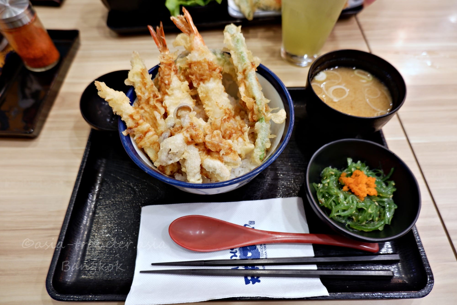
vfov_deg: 55.1
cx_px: 228
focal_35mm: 23
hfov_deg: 76.1
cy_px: 152
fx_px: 292
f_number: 3.5
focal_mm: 15
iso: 400
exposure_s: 1/25
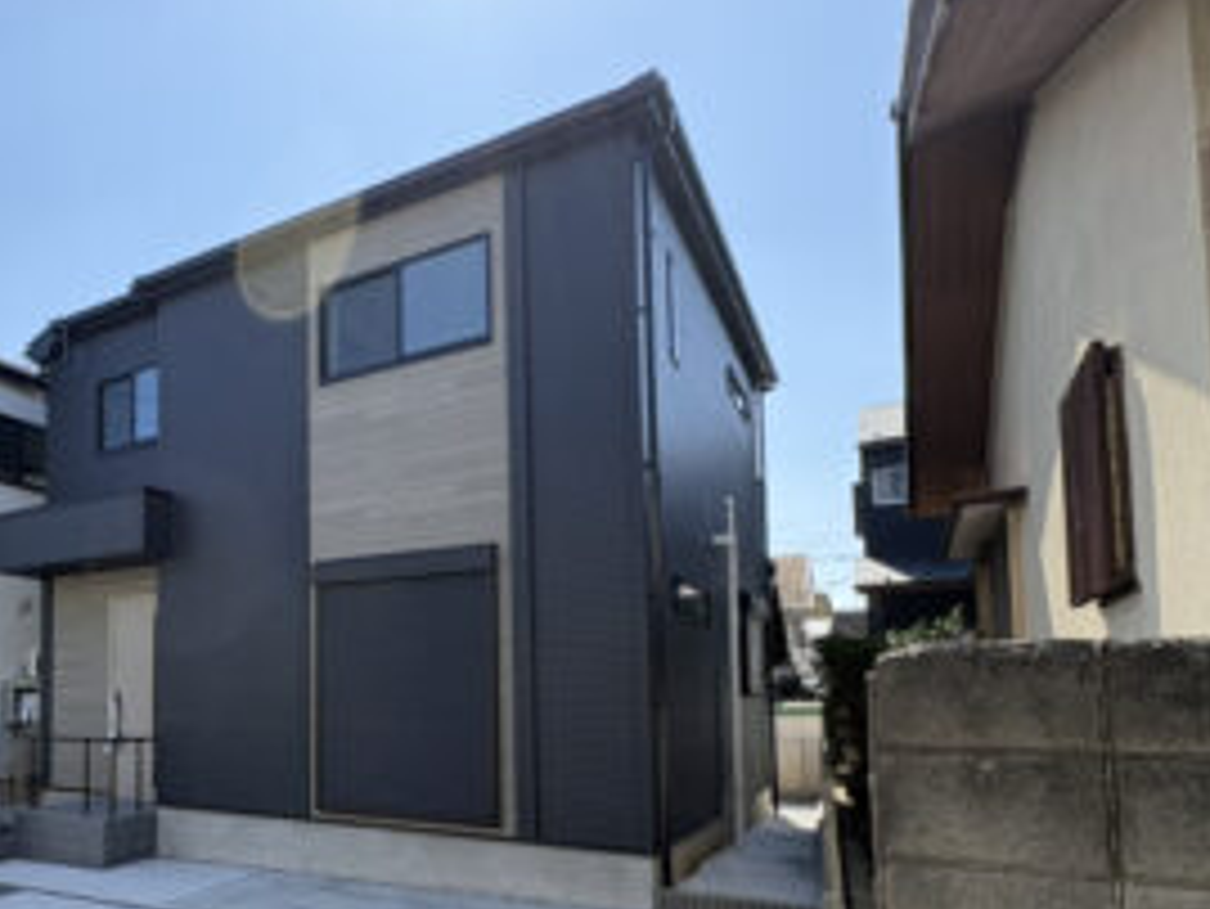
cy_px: 646
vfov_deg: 51.5
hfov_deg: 58.7
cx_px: 148
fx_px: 909
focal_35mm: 26
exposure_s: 1/518
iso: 64
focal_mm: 2.22
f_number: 2.2
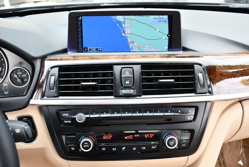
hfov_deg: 53.1
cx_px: 124
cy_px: 84
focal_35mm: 36
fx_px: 249
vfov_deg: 36.9
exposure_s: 1/200
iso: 800
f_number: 3.5
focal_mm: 18
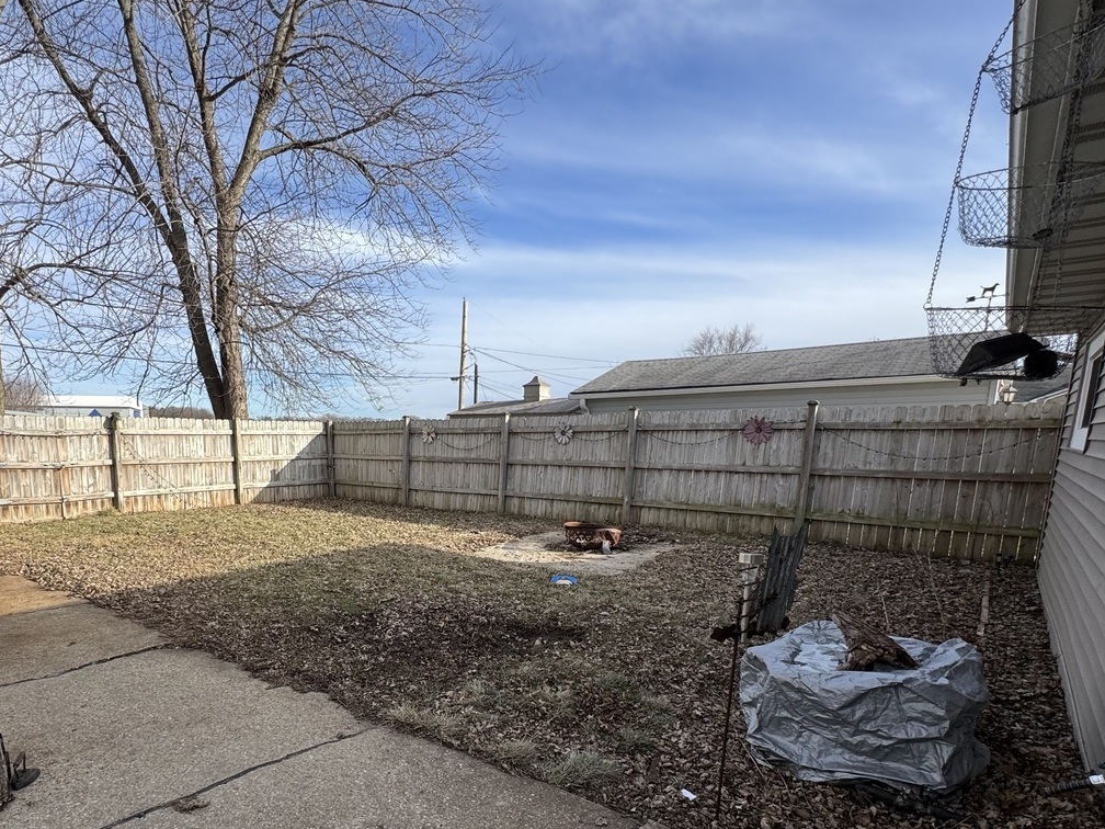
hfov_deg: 80.6
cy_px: 553
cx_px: 431
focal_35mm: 20
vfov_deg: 64.3
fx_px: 638
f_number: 2.2
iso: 40
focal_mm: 2.22
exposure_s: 1/980
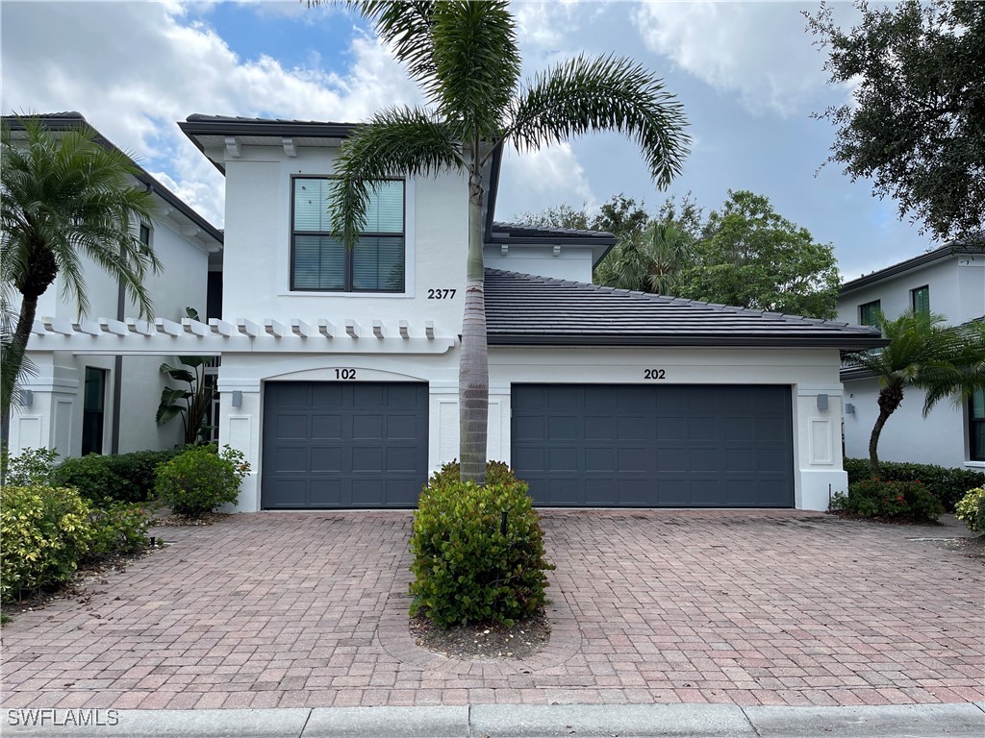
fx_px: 740
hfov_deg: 67.3
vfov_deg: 53.1
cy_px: 369
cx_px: 492
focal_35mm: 26
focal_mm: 5.1
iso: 32
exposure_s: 1/2123
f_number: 1.6
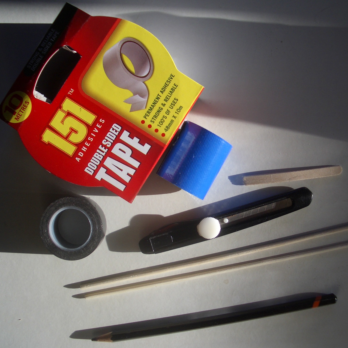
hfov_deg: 40.0
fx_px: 478
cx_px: 188
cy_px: 171
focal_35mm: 42
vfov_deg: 40.0
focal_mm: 5.8
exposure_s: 1/200
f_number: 2.6
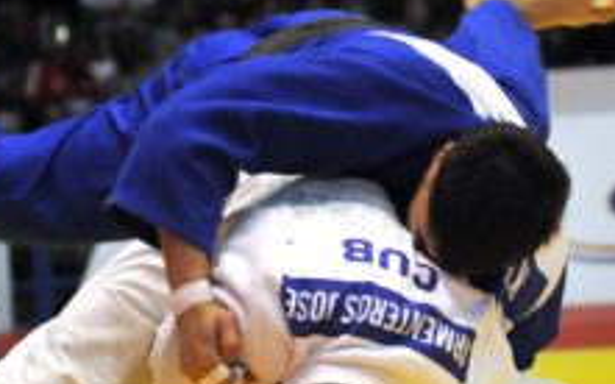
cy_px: 312
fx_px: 3787
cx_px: 306
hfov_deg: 9.3
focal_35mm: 226
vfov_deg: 5.8
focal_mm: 80
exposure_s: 1/500
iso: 800
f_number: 2.8
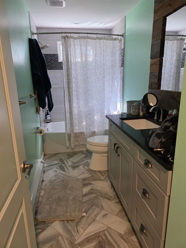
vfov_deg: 73.9
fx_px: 165
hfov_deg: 58.9
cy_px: 124
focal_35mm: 23
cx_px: 93
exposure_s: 1/120
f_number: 1.7
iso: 400
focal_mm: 6.3
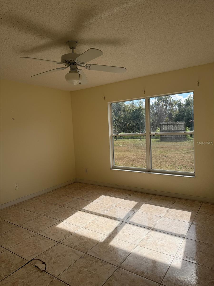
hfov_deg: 56.8
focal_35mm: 24
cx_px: 107
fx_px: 198
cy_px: 143
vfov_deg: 71.6
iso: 80
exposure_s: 1/3021
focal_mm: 6.76
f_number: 1.78
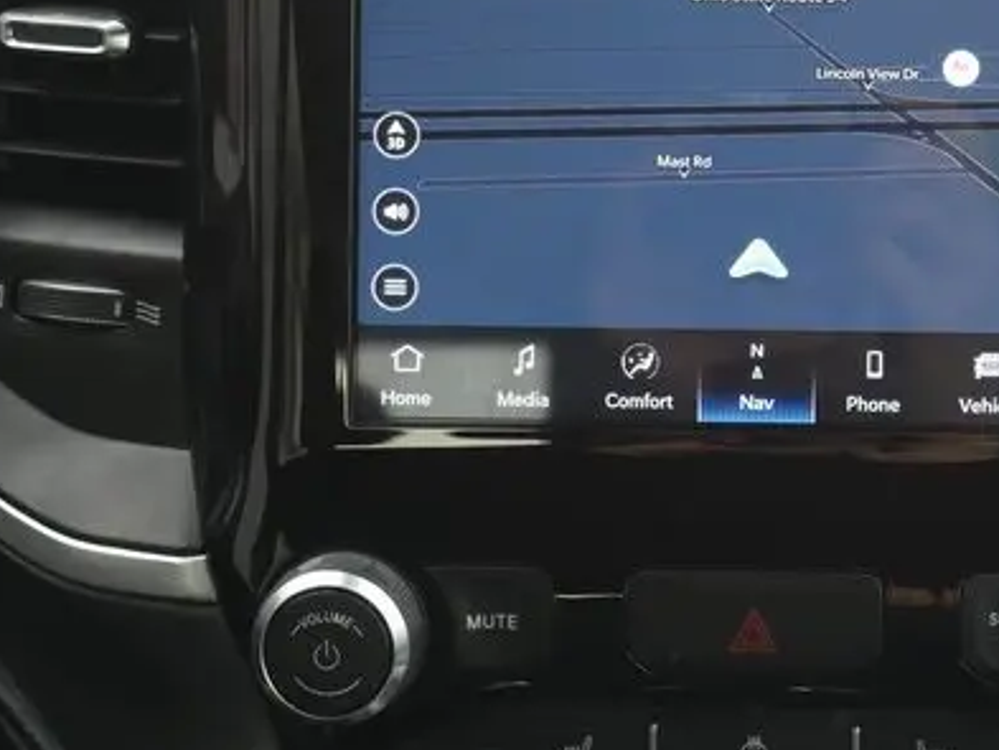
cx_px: 735
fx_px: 2165
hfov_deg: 25.7
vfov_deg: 19.6
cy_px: 217
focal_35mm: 75
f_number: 5.1
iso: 1000
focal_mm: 23
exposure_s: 1/60
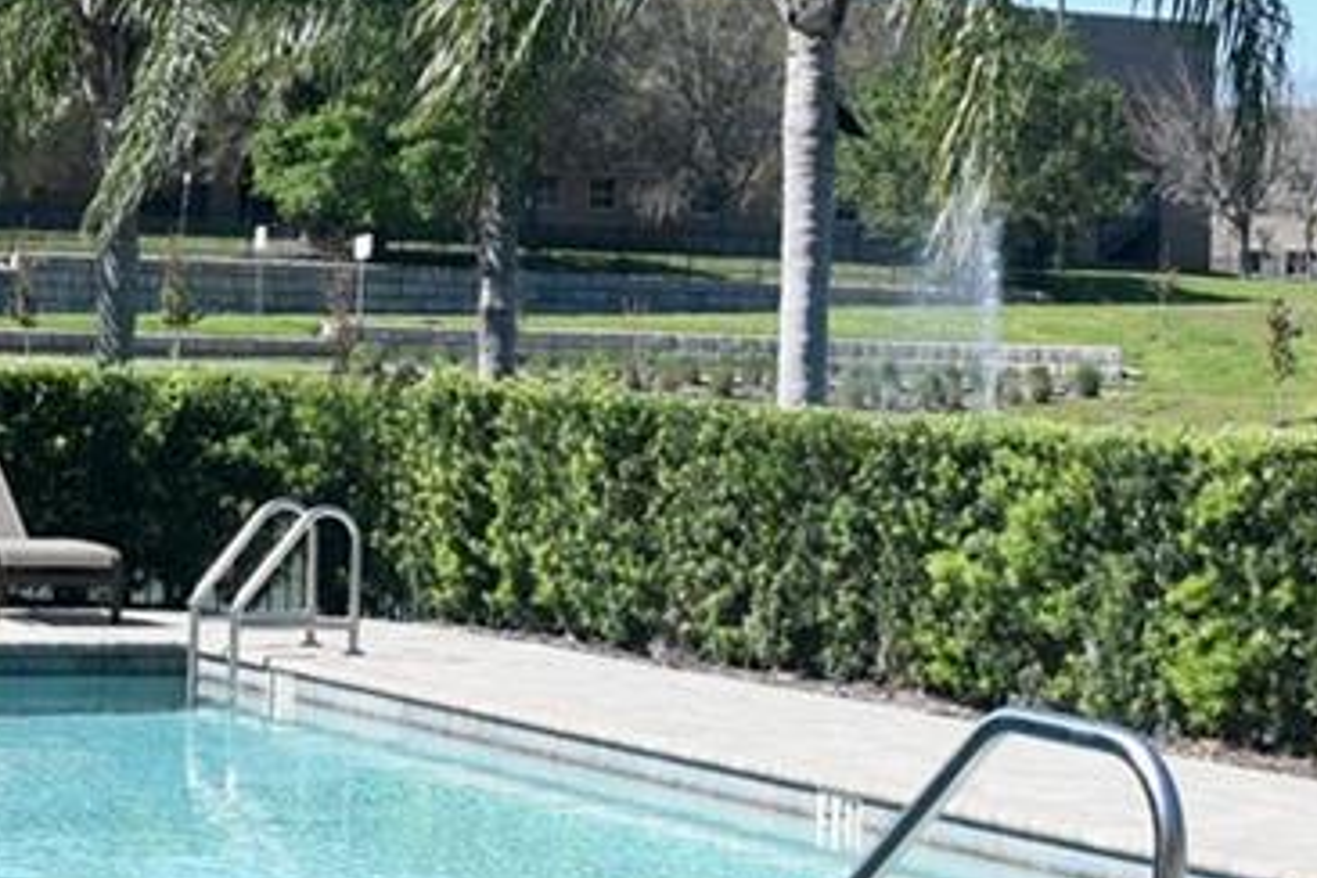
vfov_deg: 13.0
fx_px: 3841
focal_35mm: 105
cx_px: 432
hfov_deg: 19.4
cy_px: 486
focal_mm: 16
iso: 1000
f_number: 5
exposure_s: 1/5000
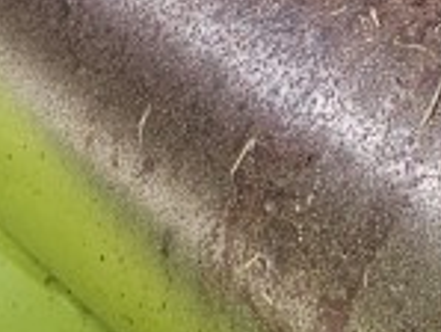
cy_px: -205
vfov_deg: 9.1
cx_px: 438
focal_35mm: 158
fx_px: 2015
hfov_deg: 12.4
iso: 100
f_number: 1.8
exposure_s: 1/180
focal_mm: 5.4
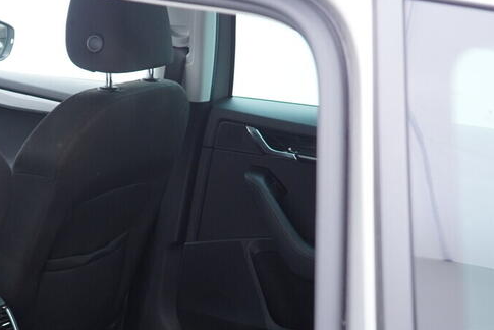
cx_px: -9
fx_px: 1043
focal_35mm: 76
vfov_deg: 17.7
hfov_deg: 25.2
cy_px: 288
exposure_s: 1/40
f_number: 2.8
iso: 320
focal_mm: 24
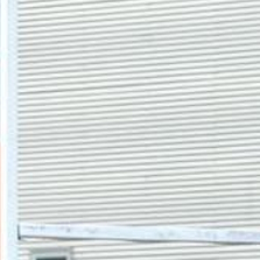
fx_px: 10359
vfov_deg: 1.4
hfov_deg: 1.4
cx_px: -477
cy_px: 469
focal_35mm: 1219
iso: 1000
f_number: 9
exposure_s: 1/320
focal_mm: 200
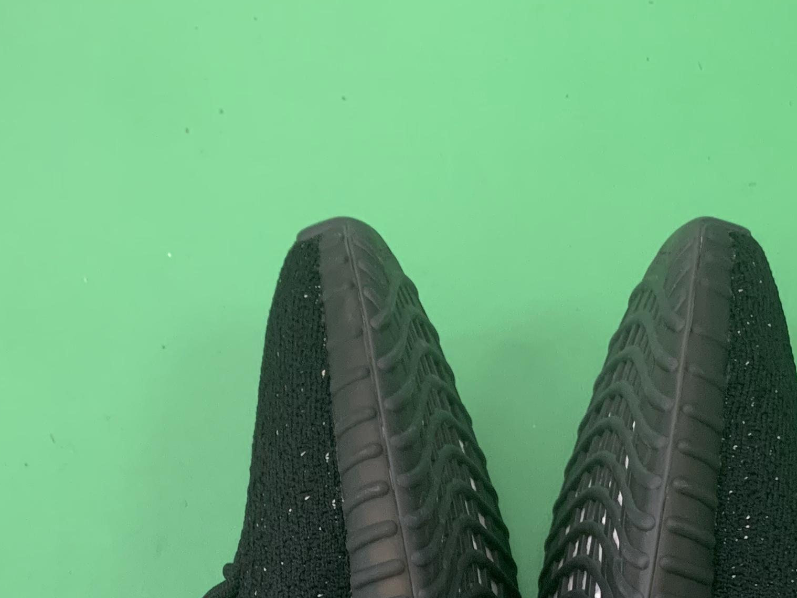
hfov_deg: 28.0
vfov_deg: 19.6
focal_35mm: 69
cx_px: 521
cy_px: 781
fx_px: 1589
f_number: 1.8
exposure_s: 1/60
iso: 200
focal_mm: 4.25
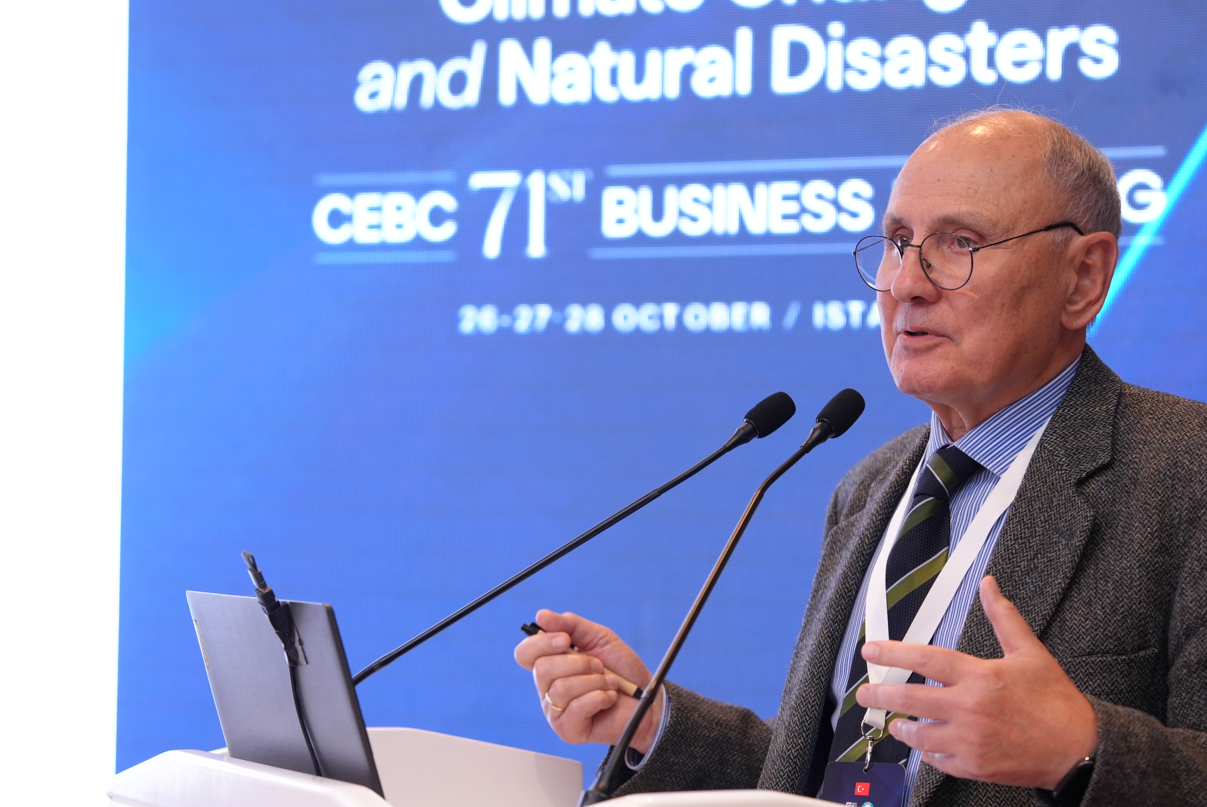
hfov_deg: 19.6
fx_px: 3490
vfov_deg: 13.2
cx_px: 545
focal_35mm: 104
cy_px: 492
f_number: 2.8
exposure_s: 1/160
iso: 640
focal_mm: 69
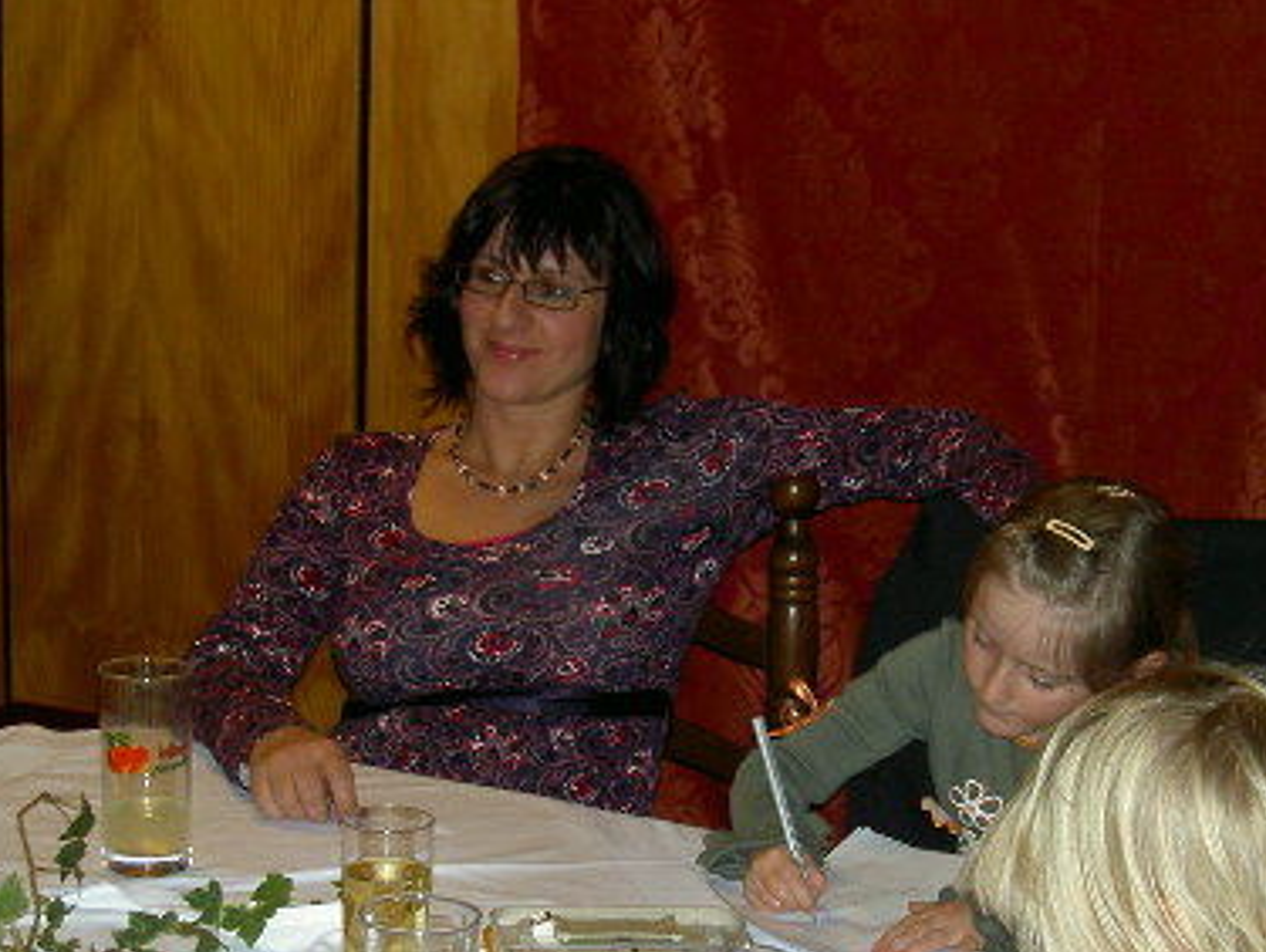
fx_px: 2746
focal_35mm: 75
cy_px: 665
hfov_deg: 25.9
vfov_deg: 19.6
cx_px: 733
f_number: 2.9
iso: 100
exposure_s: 1/64.1
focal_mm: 9
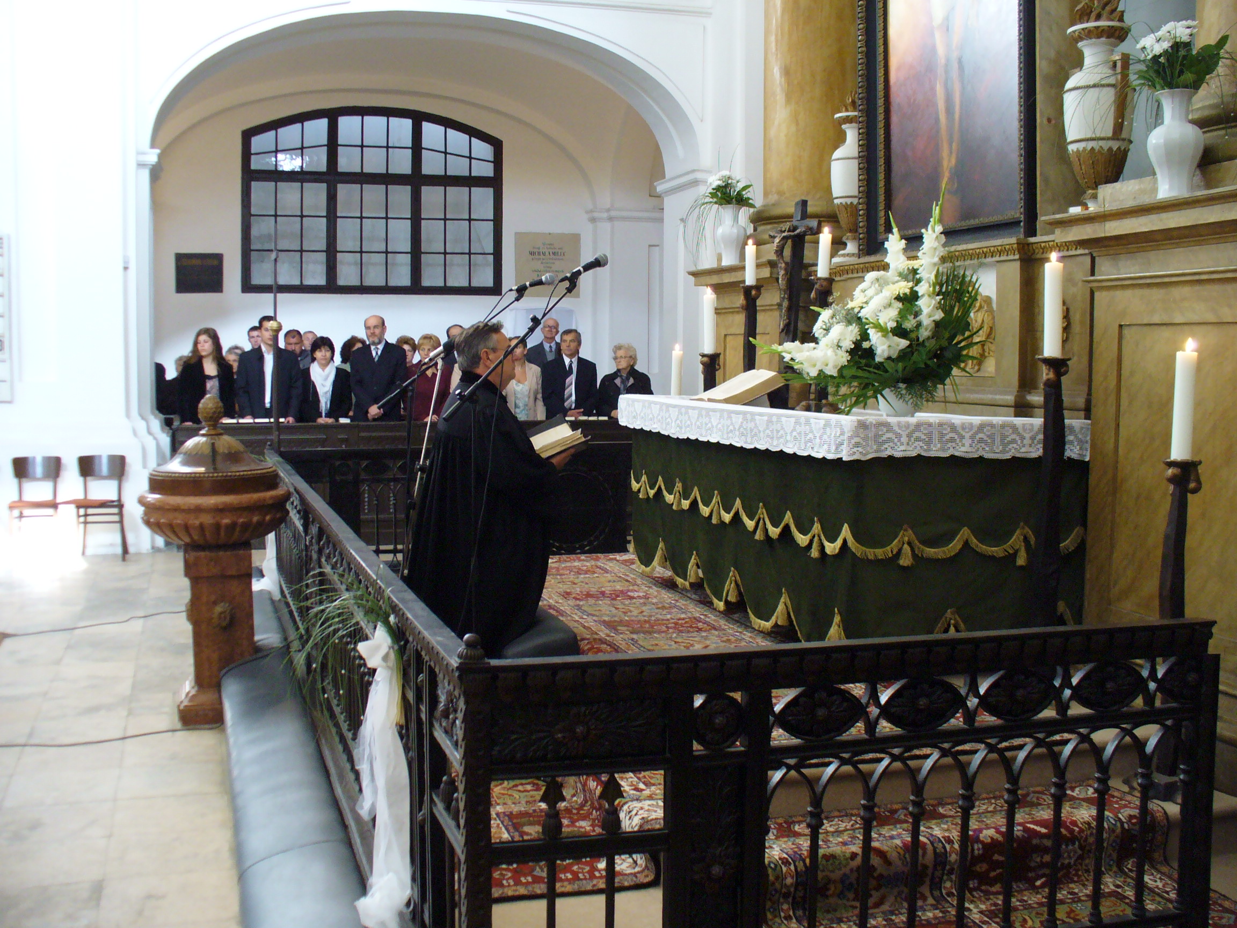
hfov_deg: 50.1
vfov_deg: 38.7
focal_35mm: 37
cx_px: 618
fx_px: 1322
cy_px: 464
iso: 200
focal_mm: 6.1
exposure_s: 1/15
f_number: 2.8
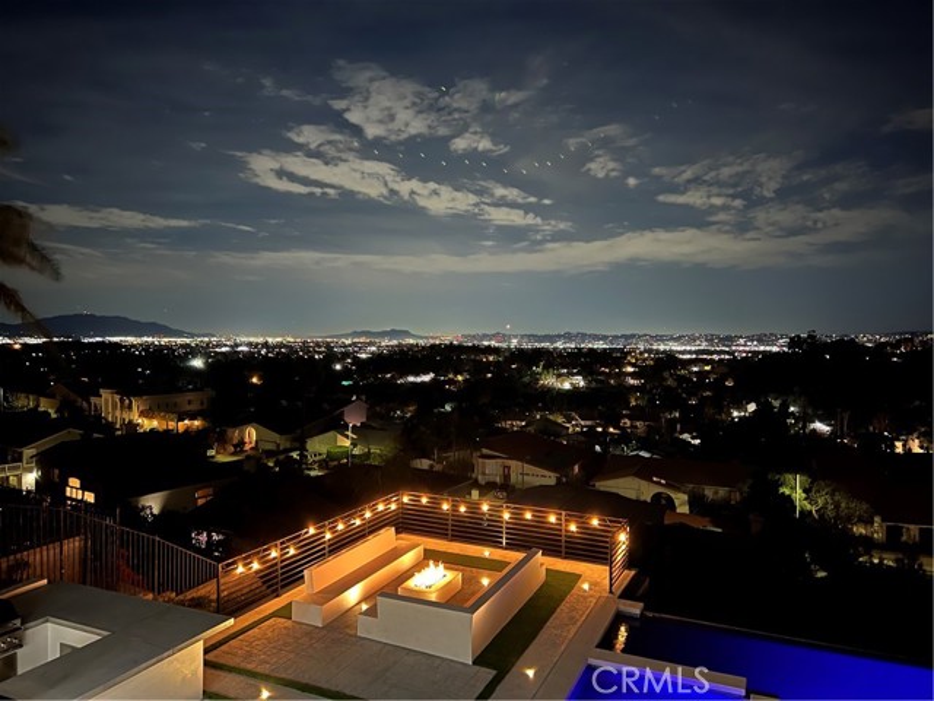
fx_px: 702
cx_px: 467
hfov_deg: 67.3
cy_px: 350
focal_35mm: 26
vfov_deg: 53.1
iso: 1000
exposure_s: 1/9
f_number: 1.5
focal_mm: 5.7
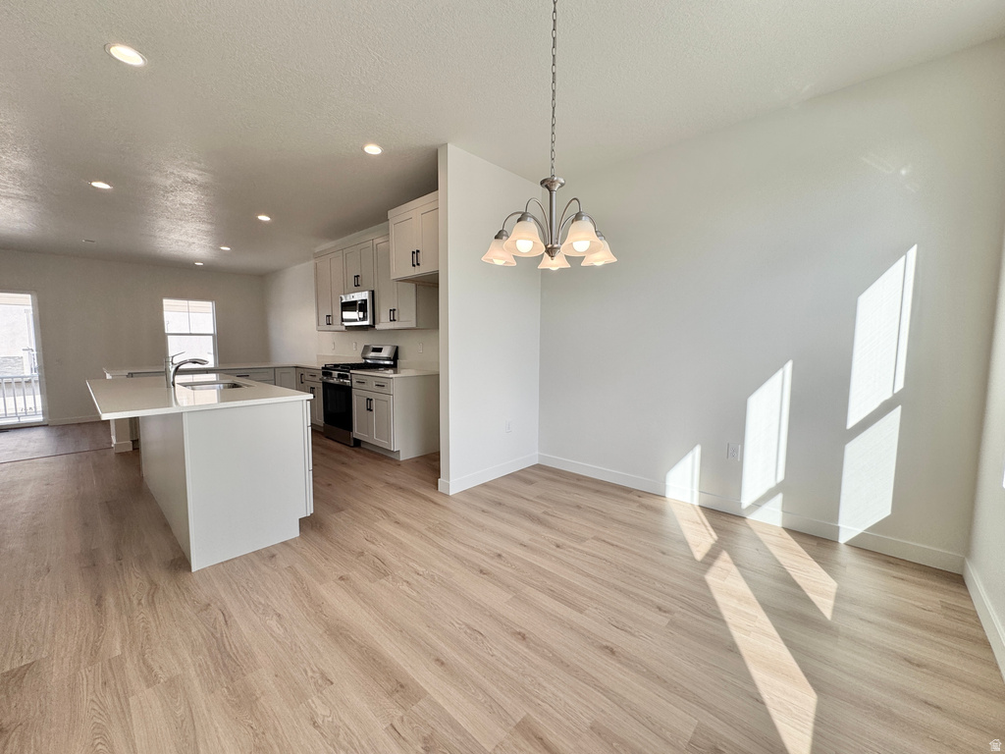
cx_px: 502
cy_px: 377
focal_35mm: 14
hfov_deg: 102.1
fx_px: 406
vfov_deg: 85.7
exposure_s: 1/278
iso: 40
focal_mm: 2.22
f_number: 2.2
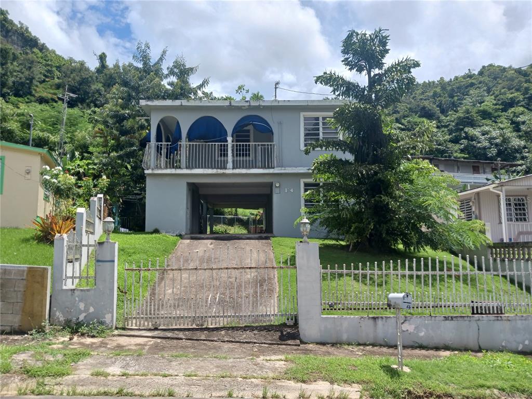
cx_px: 266
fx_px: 415
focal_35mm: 27
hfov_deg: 65.3
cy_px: 200
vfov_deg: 51.4
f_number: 1.8
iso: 20
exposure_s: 1/431
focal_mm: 4
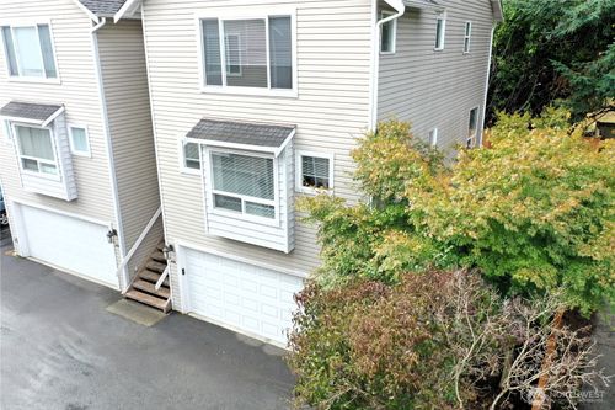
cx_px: 308
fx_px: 478
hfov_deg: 65.5
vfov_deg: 46.4
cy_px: 205
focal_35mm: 28
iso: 100
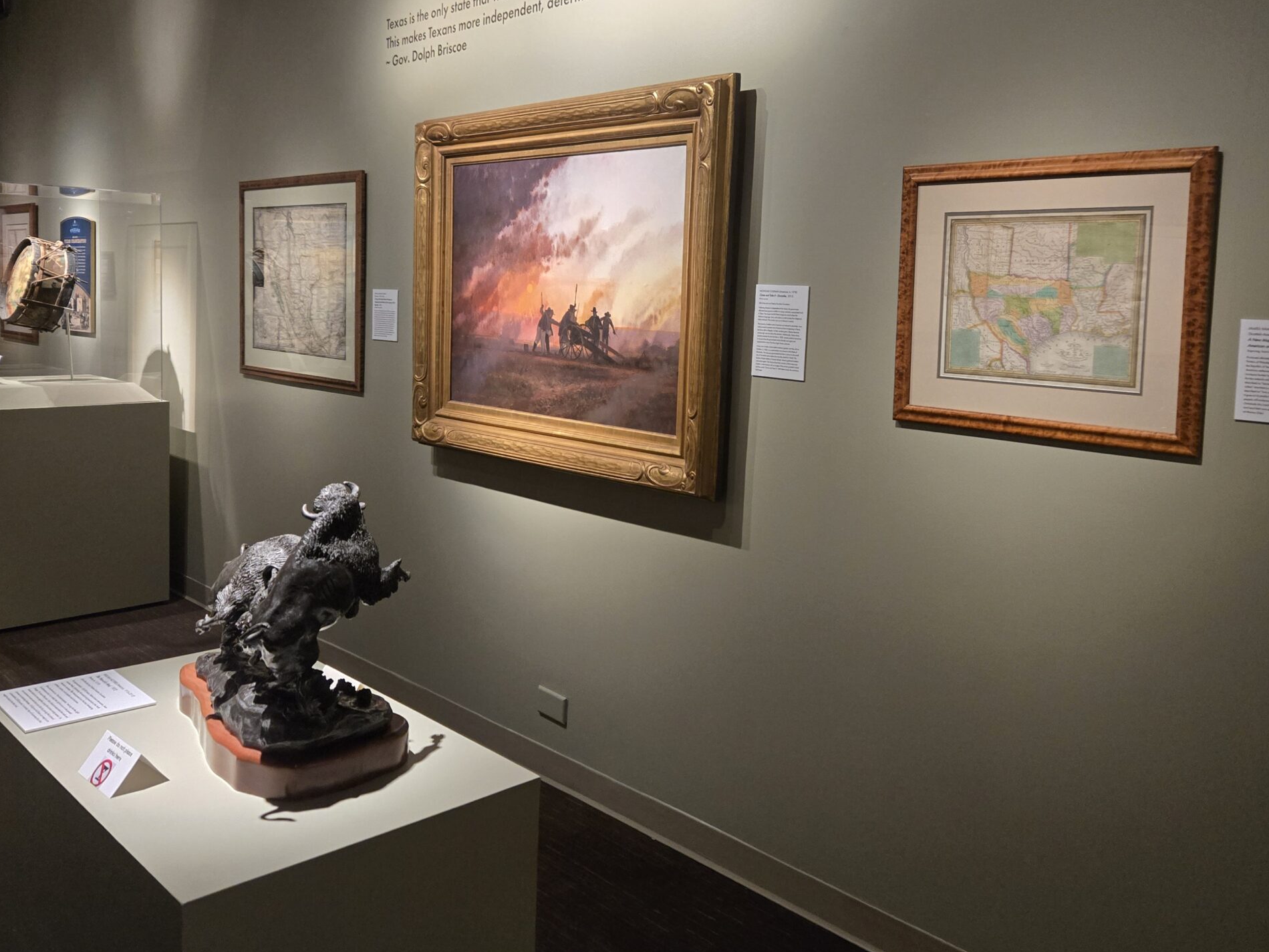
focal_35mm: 31
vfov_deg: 45.2
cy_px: 372
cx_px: 625
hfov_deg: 58.3
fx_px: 1137
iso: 500
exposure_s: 1/120
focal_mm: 5.4
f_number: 1.8
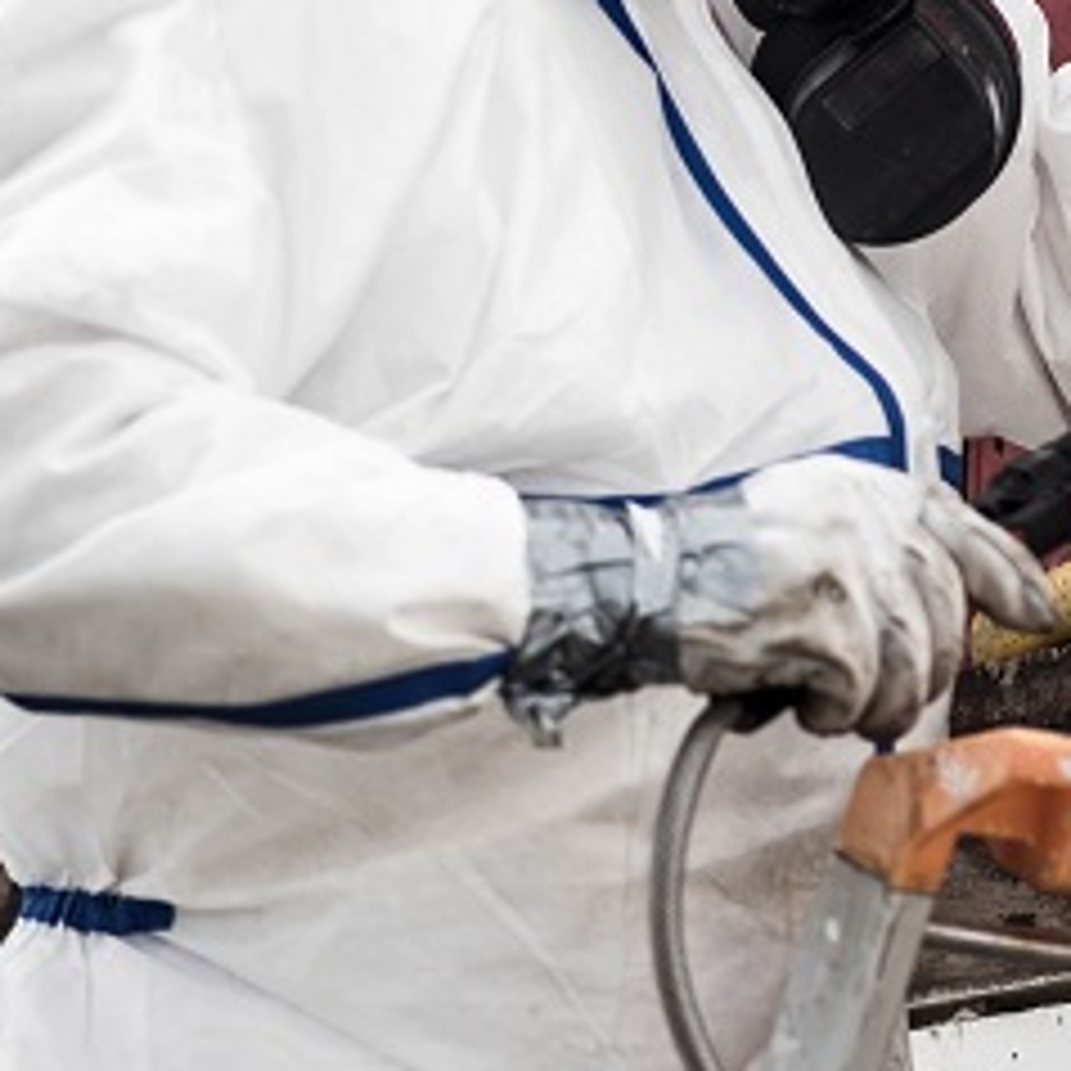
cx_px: 1116
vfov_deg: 2.3
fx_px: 26218
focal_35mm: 749
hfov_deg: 2.3
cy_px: 79
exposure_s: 1/800
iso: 200
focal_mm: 300
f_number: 4
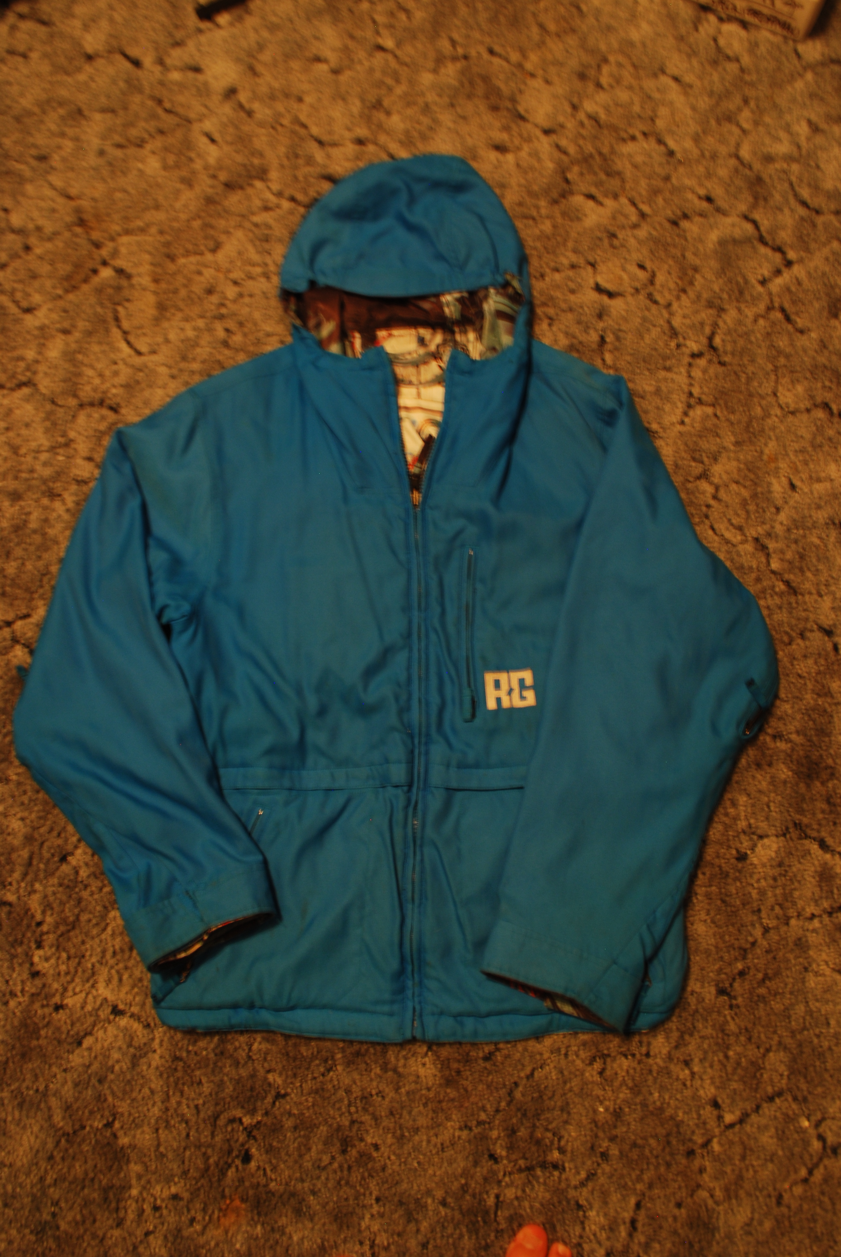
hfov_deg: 43.7
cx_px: 420
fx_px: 1048
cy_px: 628
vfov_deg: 61.9
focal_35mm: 30
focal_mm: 20
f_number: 7.1
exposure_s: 1/1.3
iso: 200
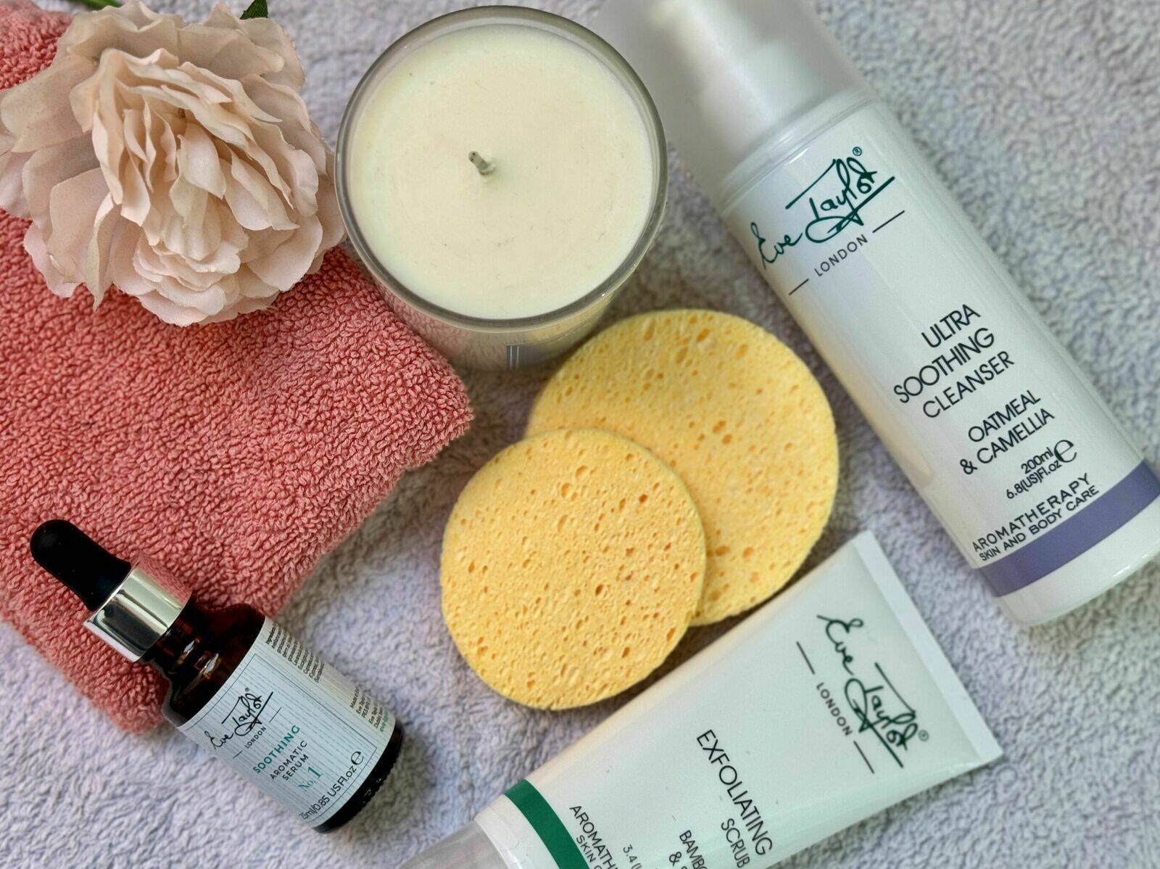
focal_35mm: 48
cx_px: 580
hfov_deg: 39.7
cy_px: 434
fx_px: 1608
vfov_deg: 30.2
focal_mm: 6.86
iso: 64
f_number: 1.78
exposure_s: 1/50
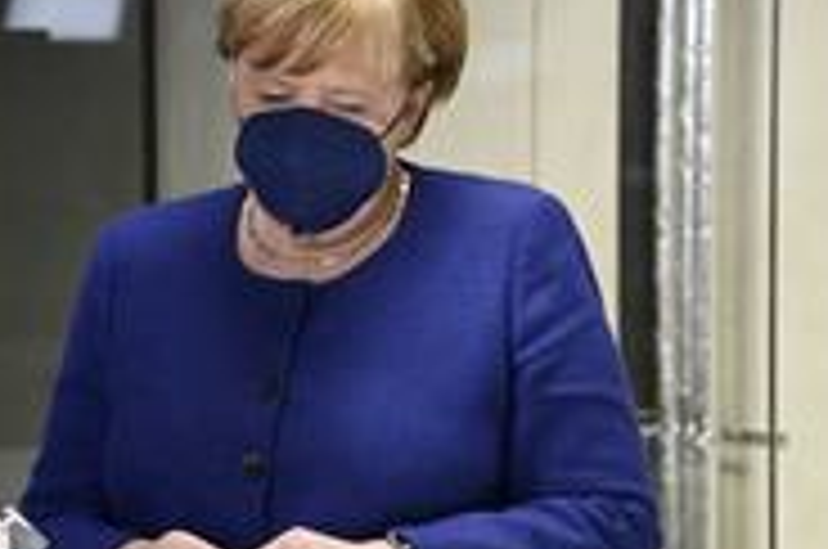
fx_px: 3949
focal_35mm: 172
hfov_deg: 11.9
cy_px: 432
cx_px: 34
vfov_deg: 7.9
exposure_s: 1/400
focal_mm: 70
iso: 4000
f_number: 6.3
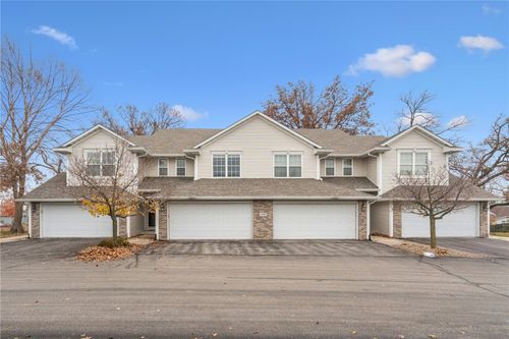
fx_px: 226
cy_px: 170
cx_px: 254
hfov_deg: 96.8
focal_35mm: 16
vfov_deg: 73.7
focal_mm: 16
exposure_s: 1/500
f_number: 8
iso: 800
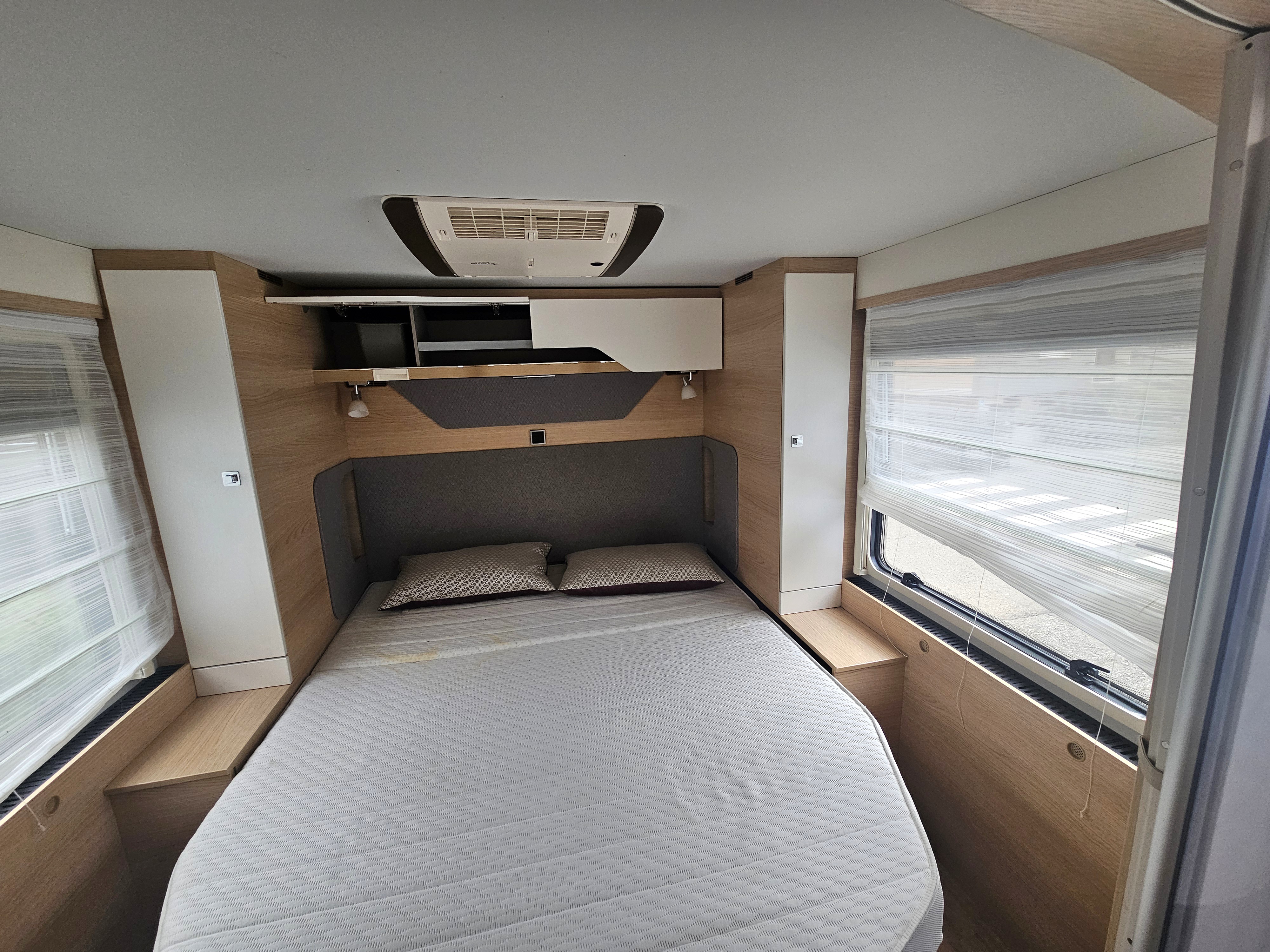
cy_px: 476
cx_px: 635
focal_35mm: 13
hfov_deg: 106.2
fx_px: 477
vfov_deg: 89.9
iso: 160
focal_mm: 2.2
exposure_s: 1/208
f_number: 2.2
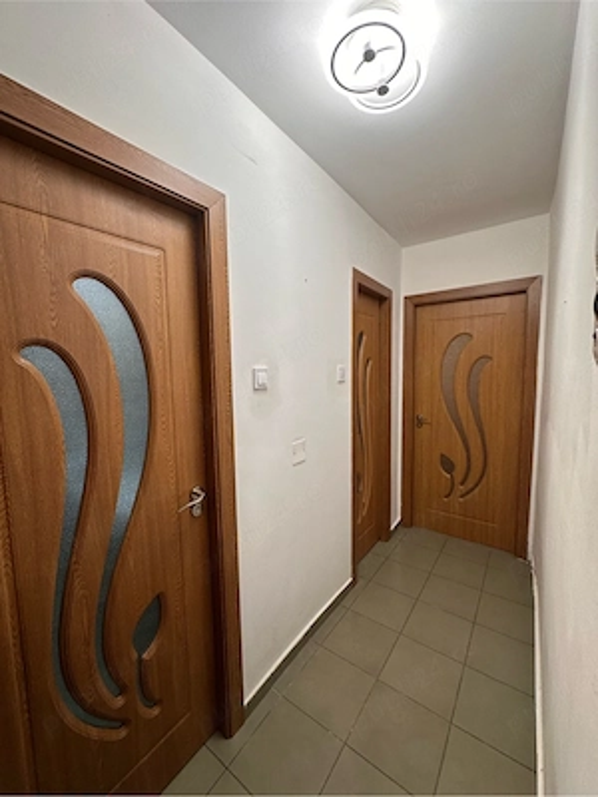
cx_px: 299
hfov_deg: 85.7
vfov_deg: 102.1
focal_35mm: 14
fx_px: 322
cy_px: 398
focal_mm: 2.22
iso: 64
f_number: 2.2
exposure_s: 1/100
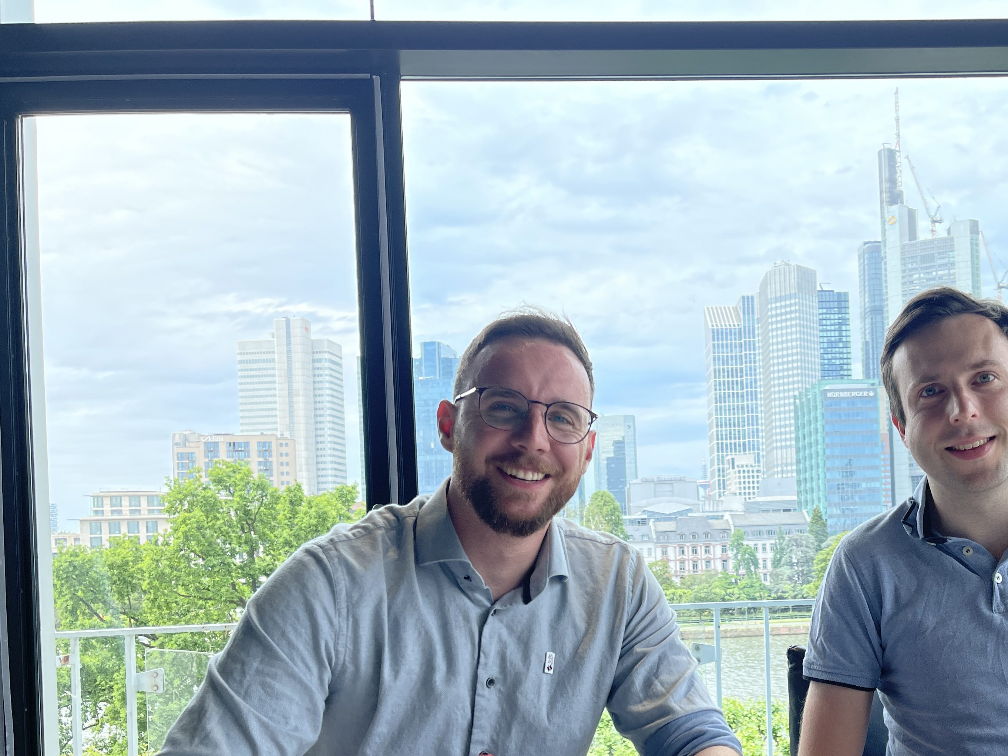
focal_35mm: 37
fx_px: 1077
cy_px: 542
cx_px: 695
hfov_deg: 49.0
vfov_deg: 37.9
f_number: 1.6
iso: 32
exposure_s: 1/745
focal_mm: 5.1
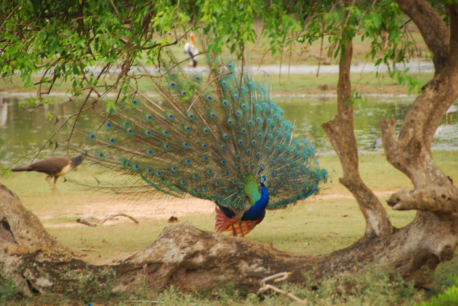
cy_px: 153
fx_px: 3821
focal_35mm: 300
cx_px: 229
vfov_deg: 4.6
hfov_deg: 6.9
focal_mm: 200
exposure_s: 1/160
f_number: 5.6
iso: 400
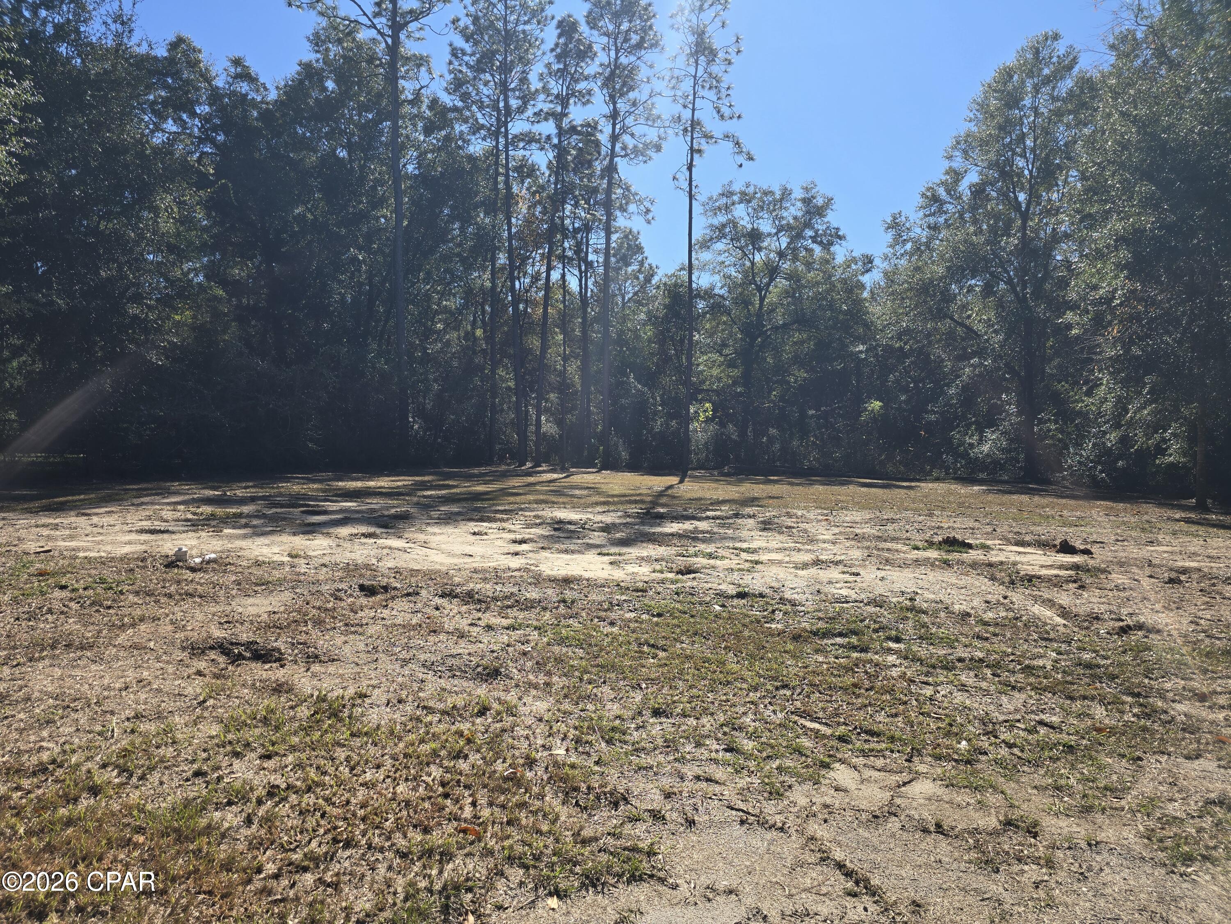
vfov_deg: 58.9
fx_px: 818
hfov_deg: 73.9
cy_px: 462
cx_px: 616
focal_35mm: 23
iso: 12
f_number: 1.7
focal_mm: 6.3
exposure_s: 1/812
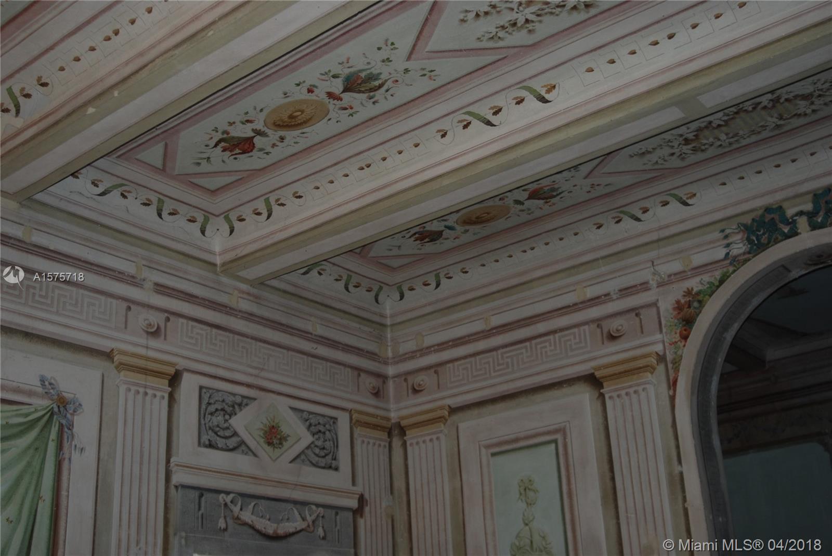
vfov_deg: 32.0
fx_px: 972
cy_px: 278
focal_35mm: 42
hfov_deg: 46.4
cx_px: 416
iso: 200
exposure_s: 1/60
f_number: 3.5
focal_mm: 28
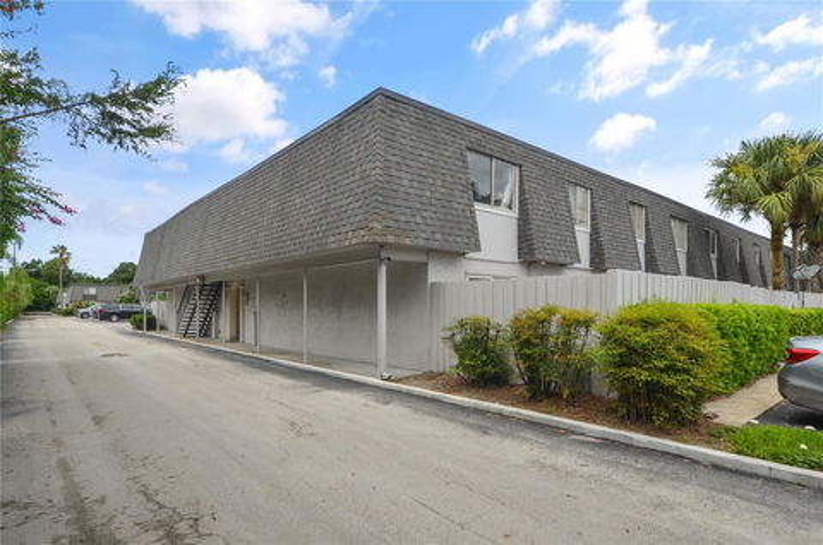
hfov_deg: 85.5
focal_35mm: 20
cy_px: 272
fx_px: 445
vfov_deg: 63.0
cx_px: 412
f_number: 9
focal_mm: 13
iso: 200
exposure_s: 1/320
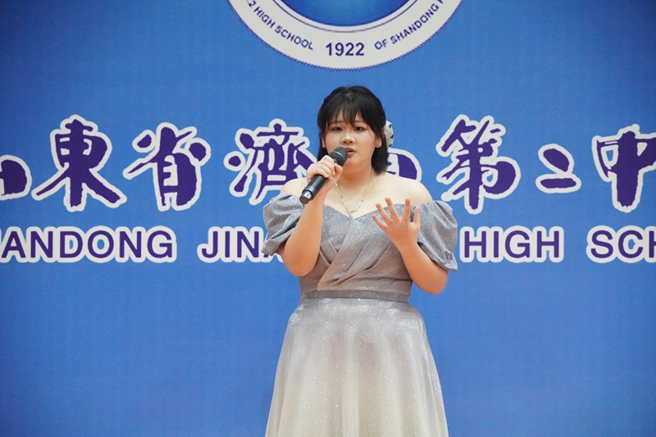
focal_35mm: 159
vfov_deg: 8.6
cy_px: 218
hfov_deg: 12.9
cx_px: 328
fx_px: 2897
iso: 8000
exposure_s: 1/160
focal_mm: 106
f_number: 5.6
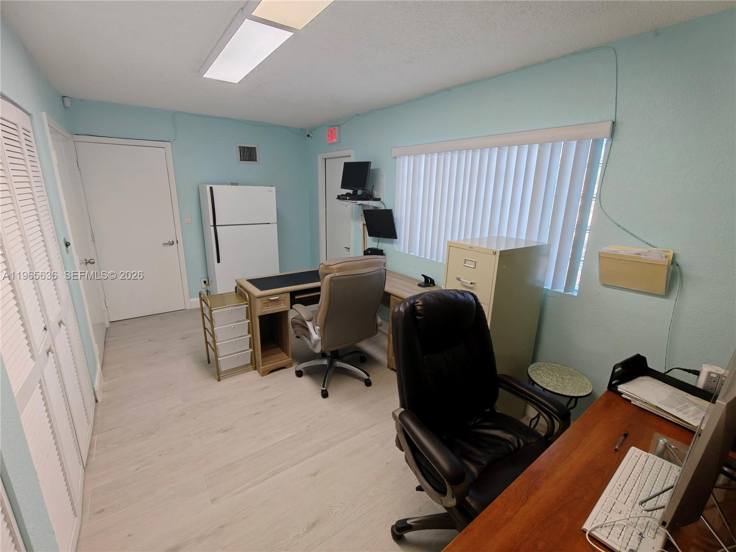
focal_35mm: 15
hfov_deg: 98.2
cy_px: 276
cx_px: 368
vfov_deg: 81.7
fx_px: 319
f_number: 2
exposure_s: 1/120
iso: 160
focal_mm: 2.3
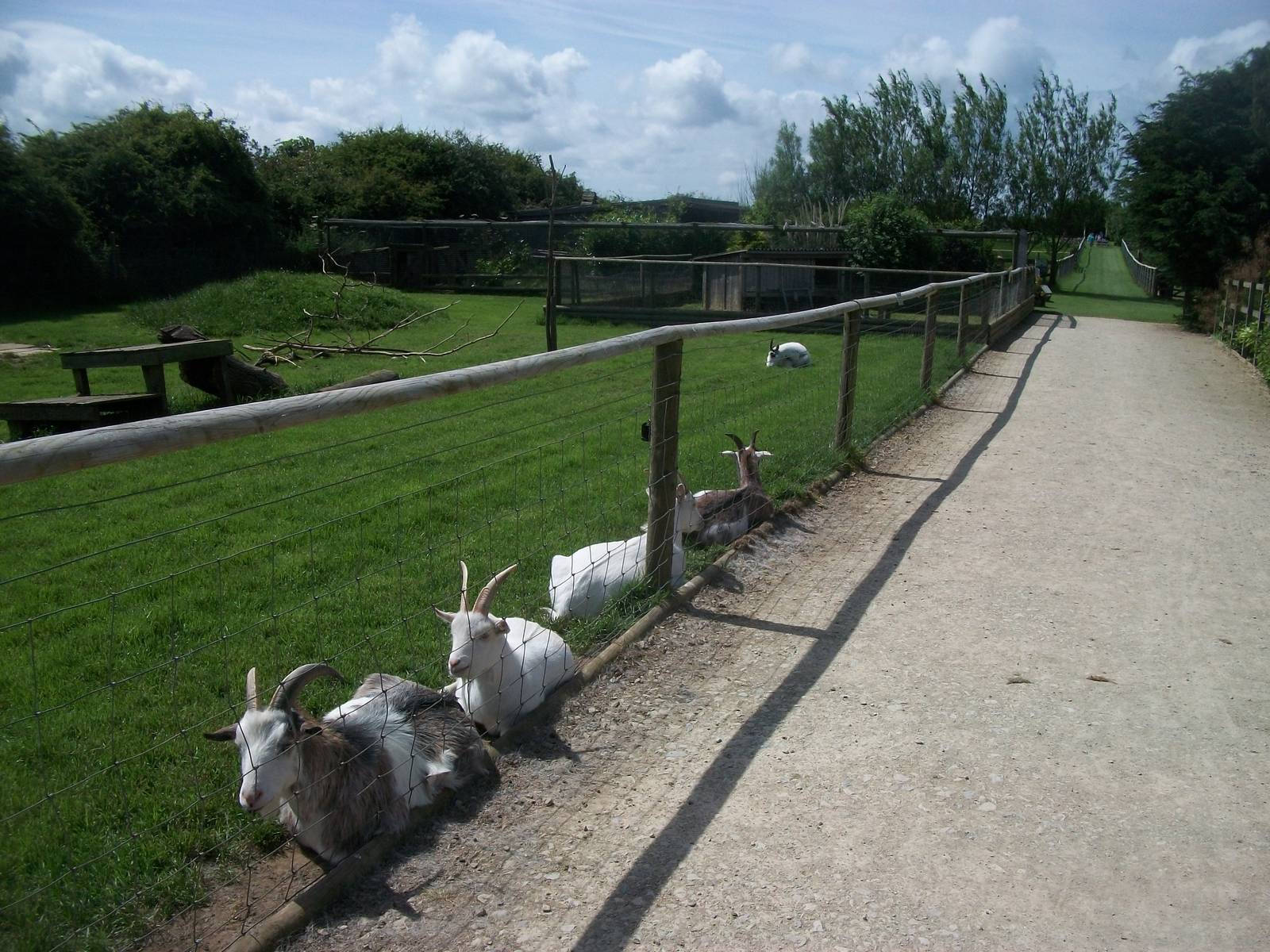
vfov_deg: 44.2
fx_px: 1174
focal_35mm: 32
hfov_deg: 56.8
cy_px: 476
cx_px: 635
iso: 80
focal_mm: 5.7
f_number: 5.5
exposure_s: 1/640
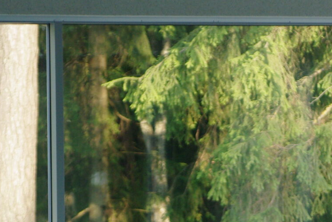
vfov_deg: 2.8
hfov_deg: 4.3
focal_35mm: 484
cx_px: 249
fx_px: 4467
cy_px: 344
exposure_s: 1/250
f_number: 3.5
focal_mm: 95
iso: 400
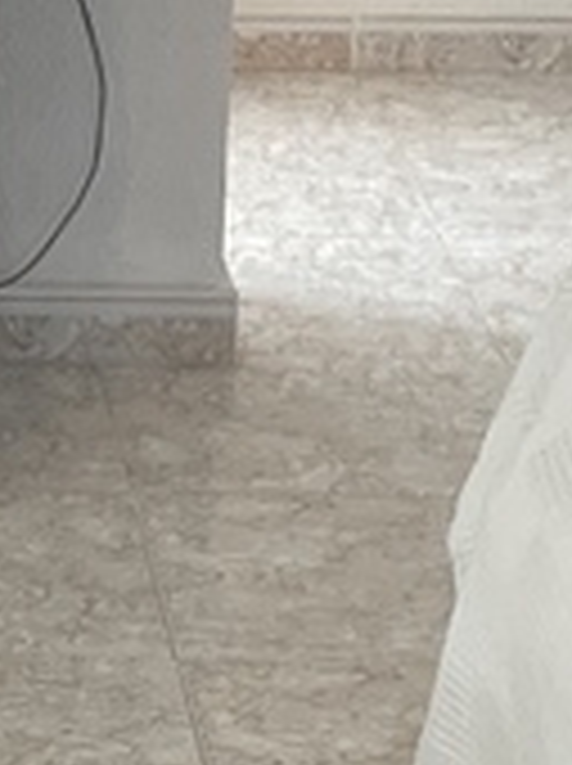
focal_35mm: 196
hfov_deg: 6.8
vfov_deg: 10.1
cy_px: 162
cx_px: -1130
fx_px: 4329
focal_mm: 4.2
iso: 125
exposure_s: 1/100
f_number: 1.6
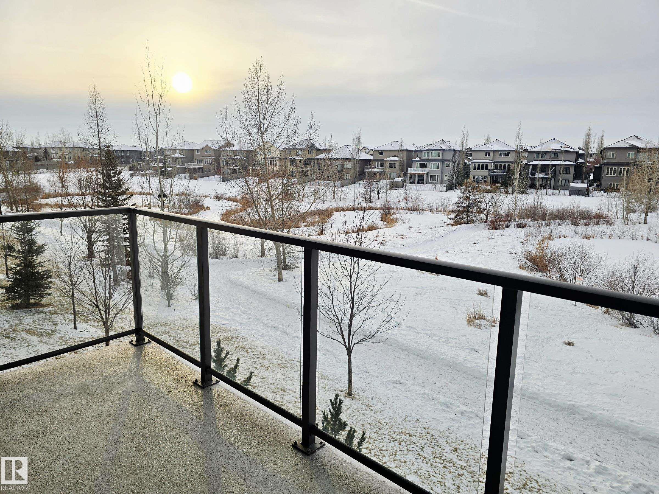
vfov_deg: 58.9
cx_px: 330
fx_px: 438
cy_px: 247
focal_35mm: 23
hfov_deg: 73.9
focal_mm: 6.3
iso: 12
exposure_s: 1/1000
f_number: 1.7
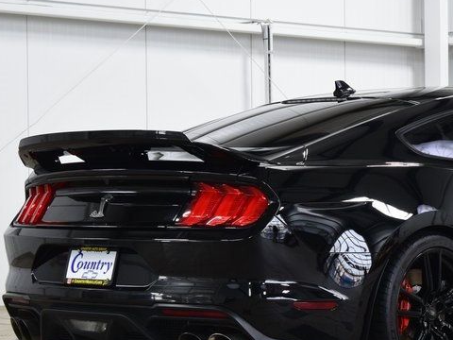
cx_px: 385
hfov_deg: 16.7
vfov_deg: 12.6
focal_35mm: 117
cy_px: 219
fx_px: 1531
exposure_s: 1/15
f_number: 6.3
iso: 500
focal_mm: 38
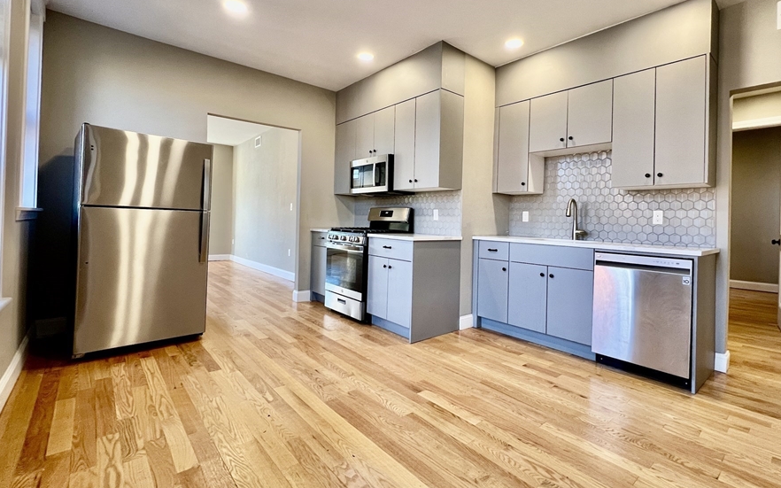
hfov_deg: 97.7
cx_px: 414
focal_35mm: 16
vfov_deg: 71.1
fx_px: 341
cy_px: 221
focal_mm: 1.57
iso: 200
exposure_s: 1/120
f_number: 1.8
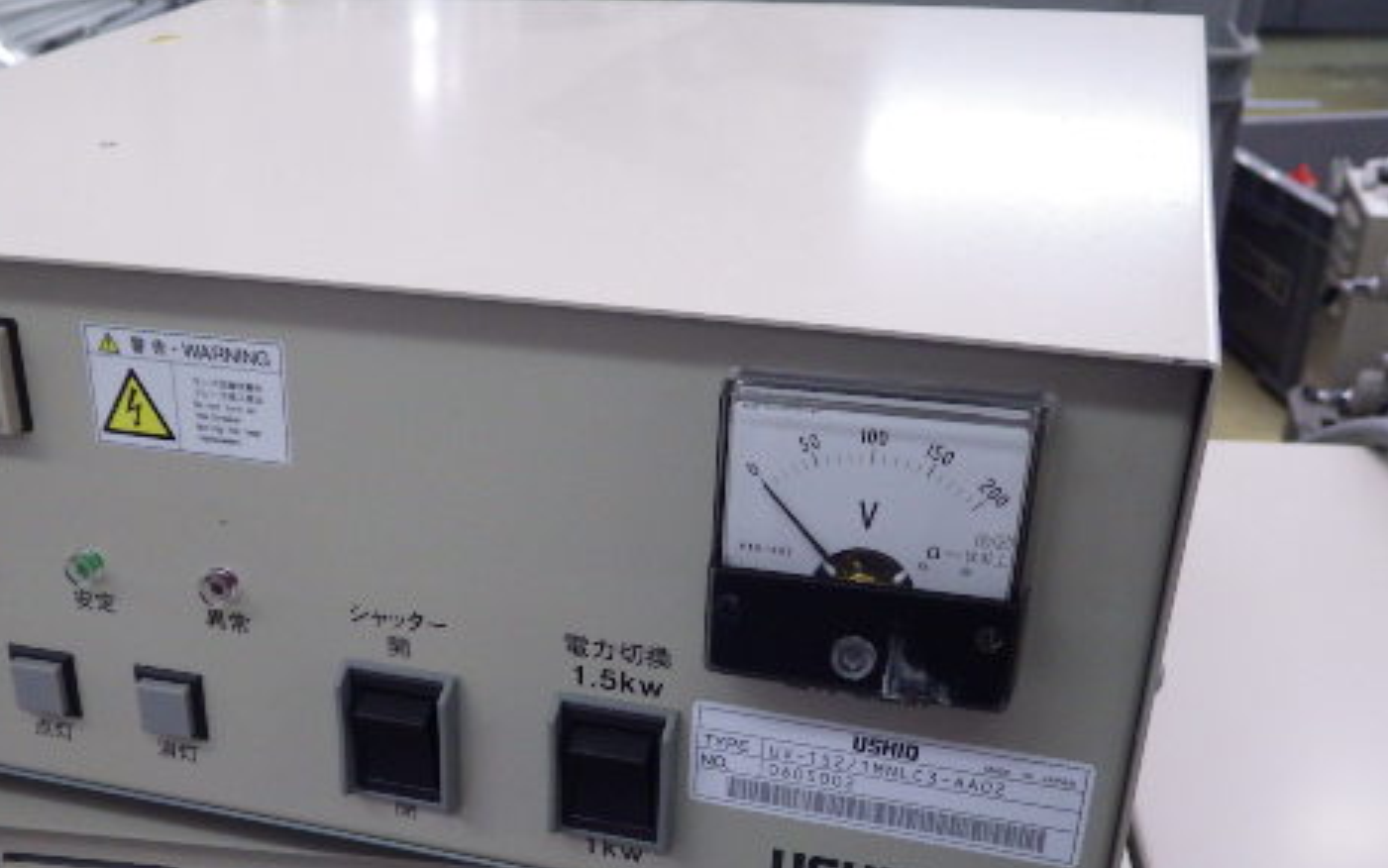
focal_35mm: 45
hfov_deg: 43.6
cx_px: 443
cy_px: 663
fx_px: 1702
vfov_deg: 28.1
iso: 500
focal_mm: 5.5
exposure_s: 1/50
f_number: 2.3
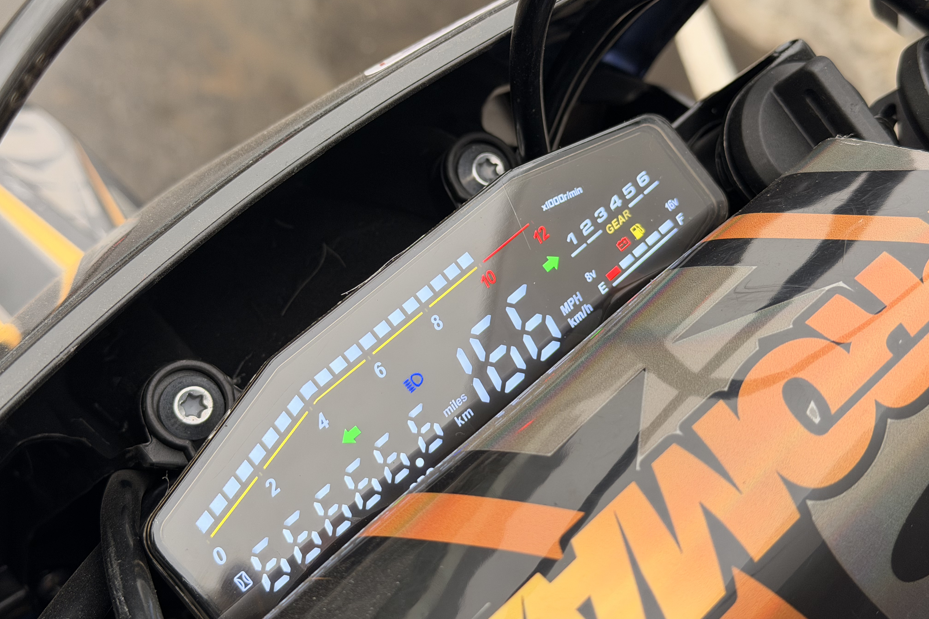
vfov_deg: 27.0
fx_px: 1290
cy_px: 312
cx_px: 465
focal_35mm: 50
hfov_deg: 39.6
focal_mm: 6.76
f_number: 1.78
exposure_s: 1/253
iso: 80
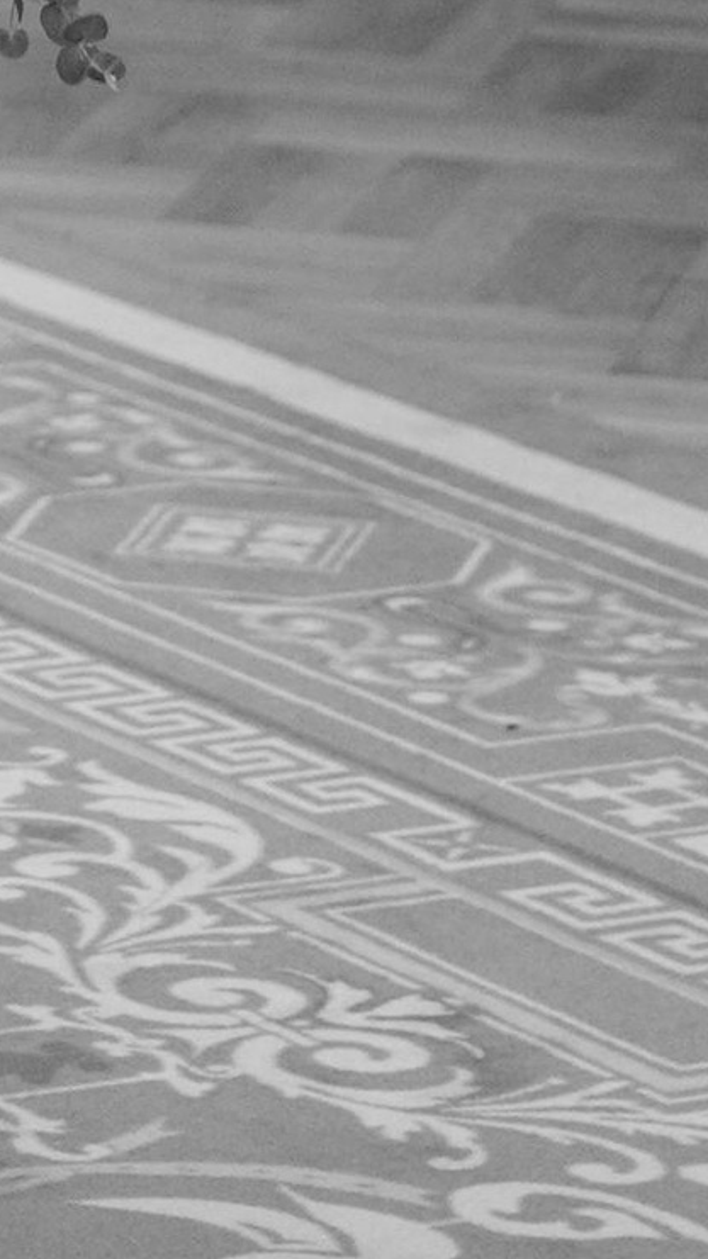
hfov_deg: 4.4
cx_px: -922
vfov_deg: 7.7
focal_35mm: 271
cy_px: -1157
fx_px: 9051
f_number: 1.8
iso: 1000
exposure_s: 1/320
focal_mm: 50
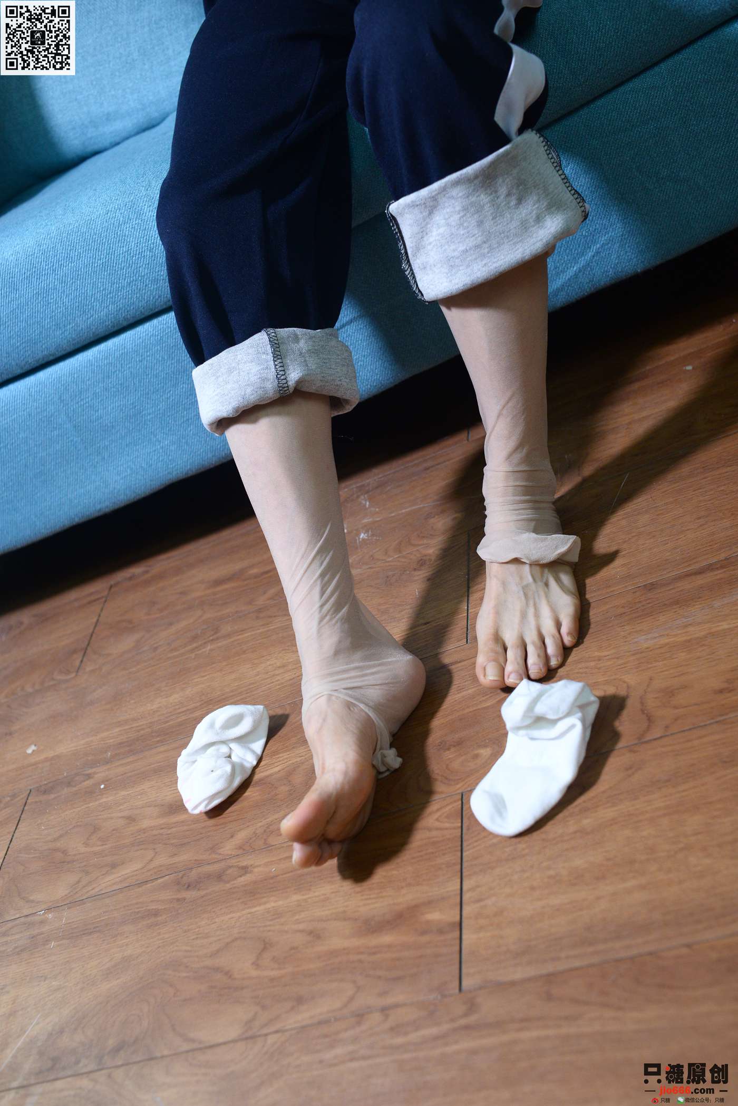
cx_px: 369
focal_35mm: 35
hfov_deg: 37.9
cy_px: 553
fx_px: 1075
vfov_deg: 54.4
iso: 1600
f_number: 5
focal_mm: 35
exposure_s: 1/320
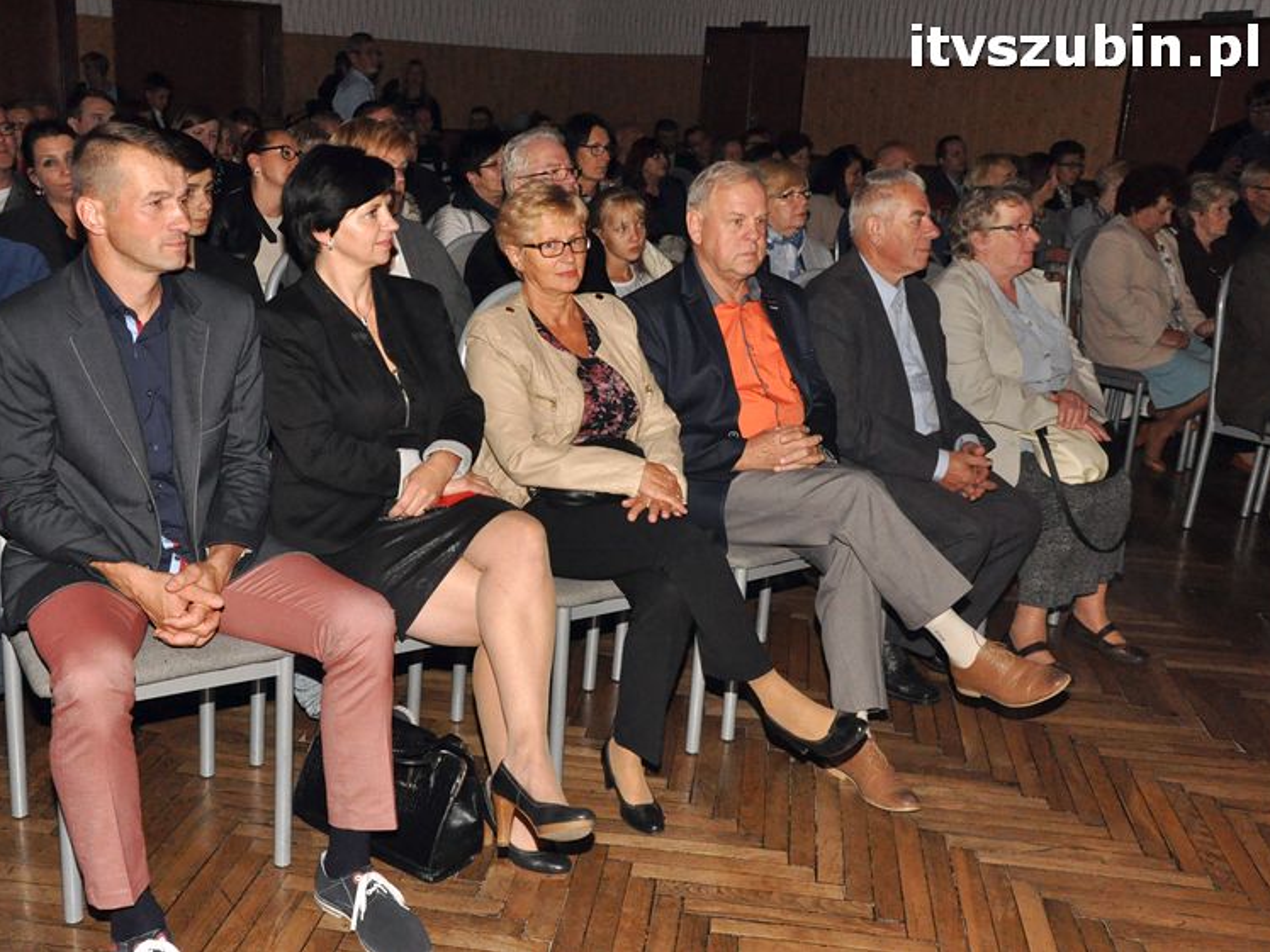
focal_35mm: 36
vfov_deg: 39.7
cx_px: 570
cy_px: 474
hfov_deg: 51.3
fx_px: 1321
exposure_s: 1/60
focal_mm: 22
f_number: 8
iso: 2500
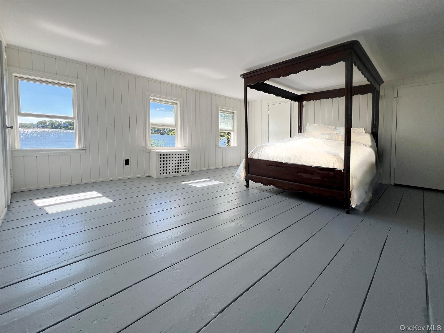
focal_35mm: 13
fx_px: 167
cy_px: 166
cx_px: 222
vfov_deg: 89.9
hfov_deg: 106.2
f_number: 1.8
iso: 32
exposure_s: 1/292
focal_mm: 1.57
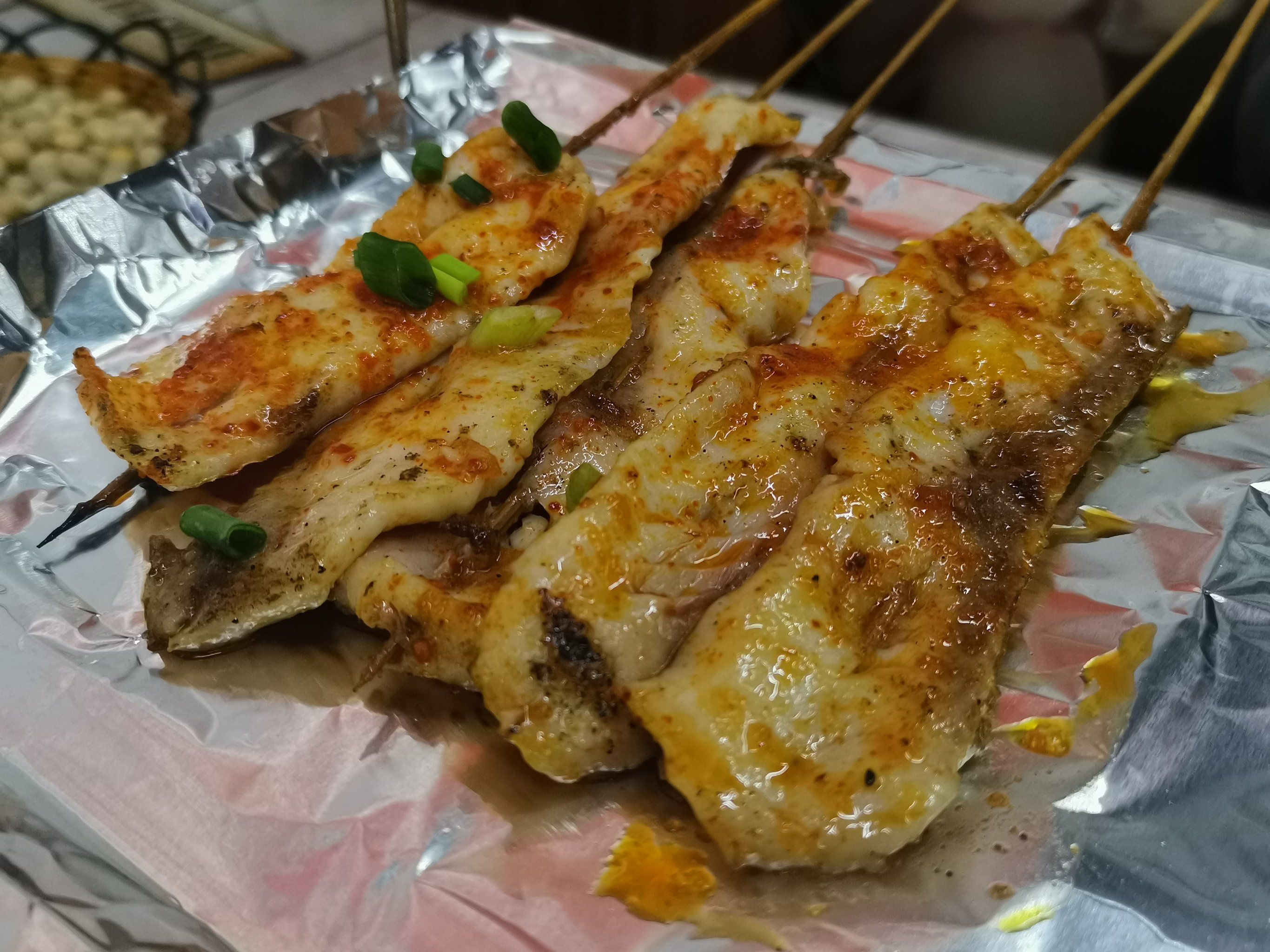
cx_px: 635
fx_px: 1357
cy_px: 476
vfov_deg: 38.7
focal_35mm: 37
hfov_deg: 50.1
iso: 200
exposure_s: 1/100
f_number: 1.8
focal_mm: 4.75
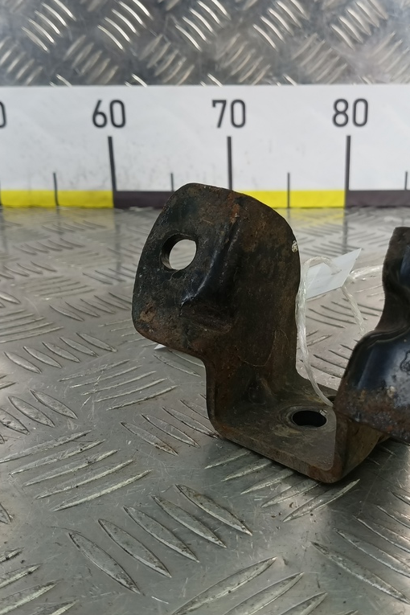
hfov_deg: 40.7
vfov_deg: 58.7
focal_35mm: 32
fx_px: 547
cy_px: 307
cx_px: 265
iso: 116
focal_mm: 4.11
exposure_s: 1/100
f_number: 1.6
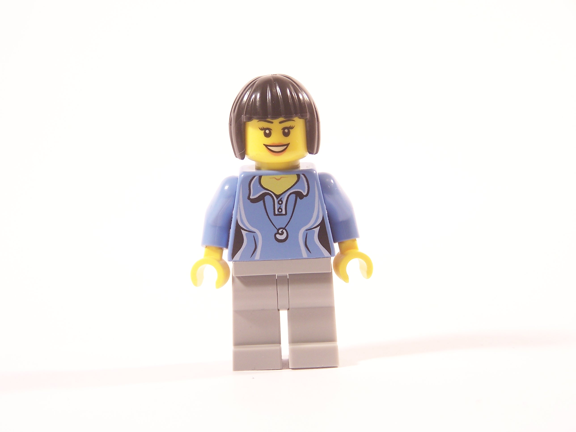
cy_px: 216
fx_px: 1947
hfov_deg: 16.8
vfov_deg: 12.7
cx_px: 288
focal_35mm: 117
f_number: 3.2
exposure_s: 1/10
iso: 100
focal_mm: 19.4
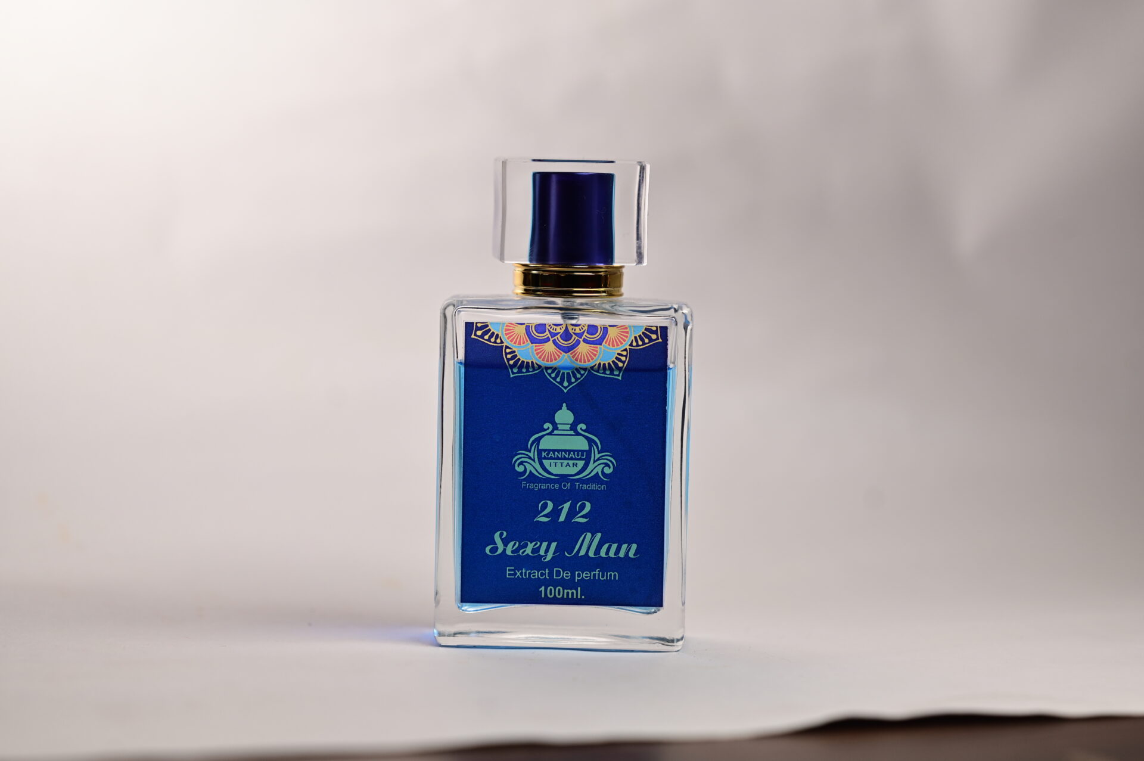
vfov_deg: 16.0
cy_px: 380
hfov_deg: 23.9
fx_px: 2699
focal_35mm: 85
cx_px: 572
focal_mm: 85
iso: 400
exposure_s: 1/400
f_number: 4
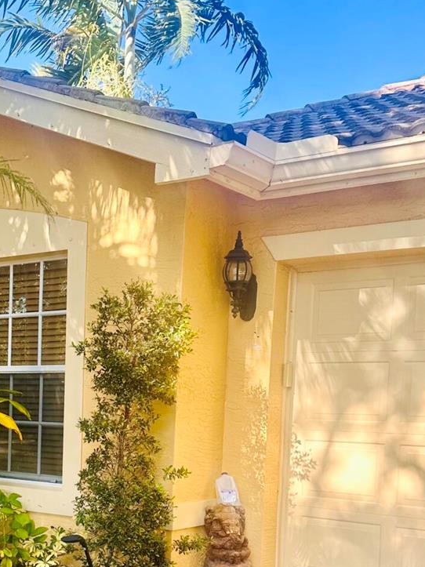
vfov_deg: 36.4
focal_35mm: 51
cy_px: 445
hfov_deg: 27.6
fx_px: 835
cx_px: 47
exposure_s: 1/829
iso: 80
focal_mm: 6.86
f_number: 1.78
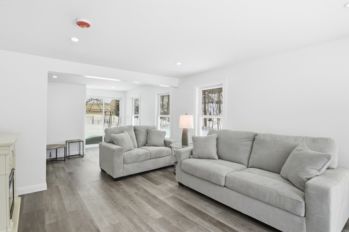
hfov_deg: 95.0
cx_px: 174
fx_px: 160
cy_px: 116
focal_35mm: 16
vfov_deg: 72.0
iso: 800
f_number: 7.1
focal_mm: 11
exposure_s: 1/1600
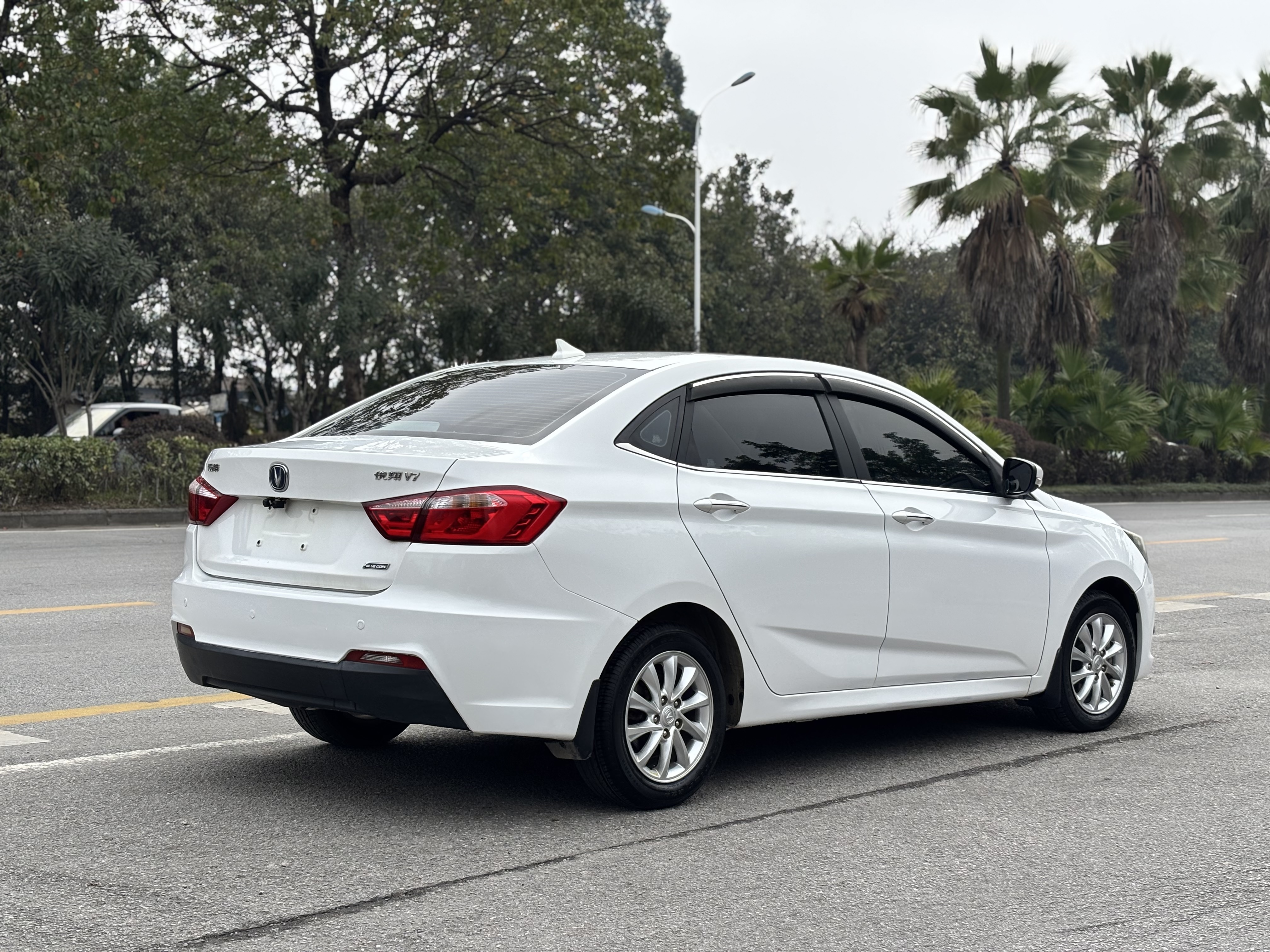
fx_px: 1908
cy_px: 476
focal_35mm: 52
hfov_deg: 36.8
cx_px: 635
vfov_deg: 28.0
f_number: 1.6
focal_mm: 5.96
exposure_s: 1/3413
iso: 40
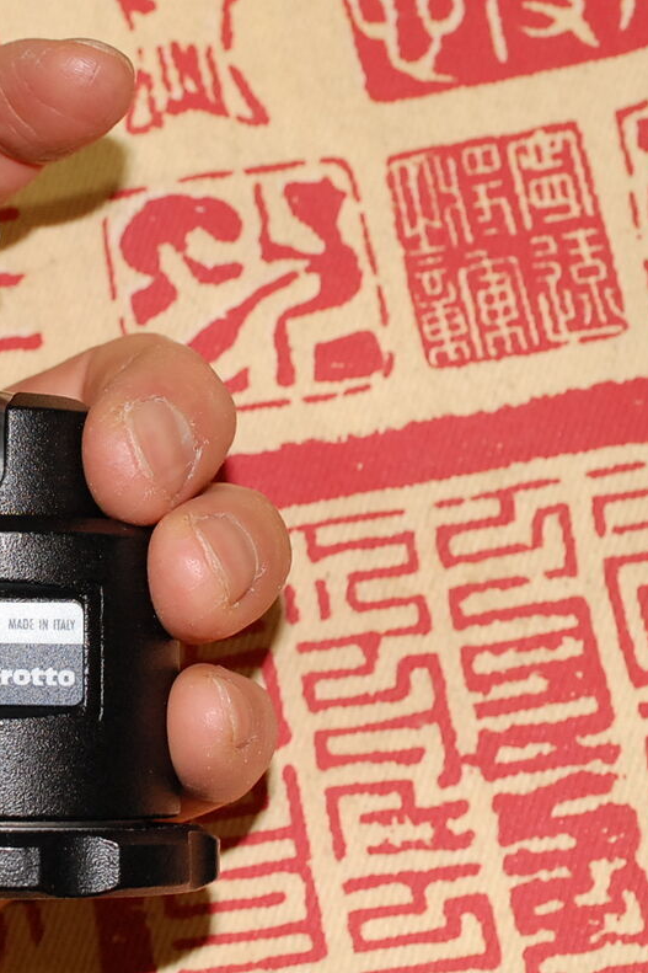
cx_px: -73
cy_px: 490
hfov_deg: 14.6
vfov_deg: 22.4
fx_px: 2458
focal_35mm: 91
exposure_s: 1/60
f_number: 11
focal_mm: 40
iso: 1600
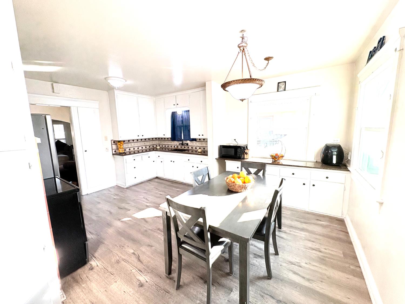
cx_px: 202
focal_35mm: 14
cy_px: 152
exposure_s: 1/120
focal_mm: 2.22
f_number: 2.2
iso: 125
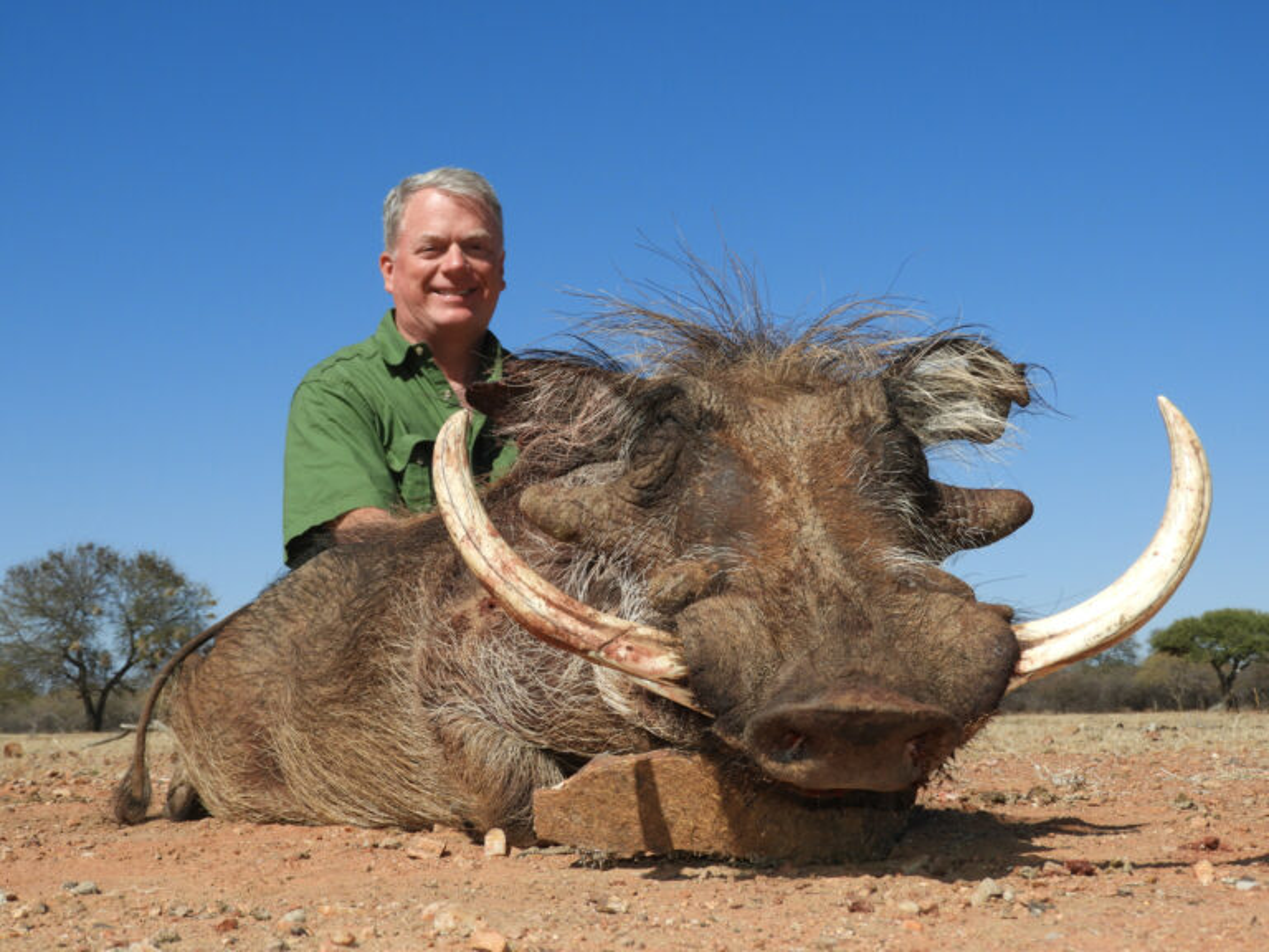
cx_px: 634
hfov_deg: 38.2
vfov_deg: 29.1
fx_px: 1833
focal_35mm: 50
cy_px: 476
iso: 100
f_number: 4
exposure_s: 1/1250
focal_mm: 9
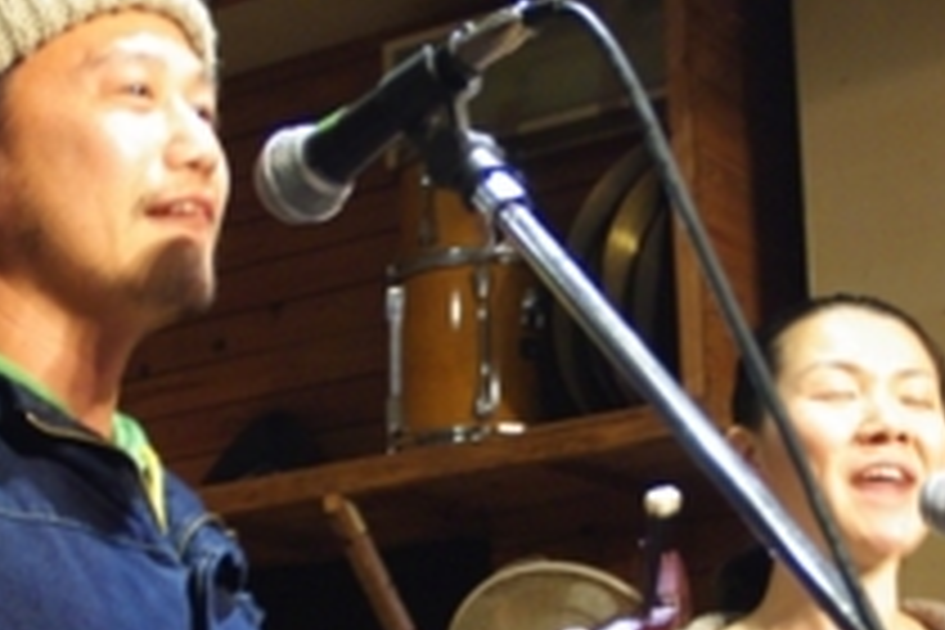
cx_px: 598
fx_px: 2625
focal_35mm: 100
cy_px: 540
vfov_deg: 13.6
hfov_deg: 20.4
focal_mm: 28
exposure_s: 1/8
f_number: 4.5
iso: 800
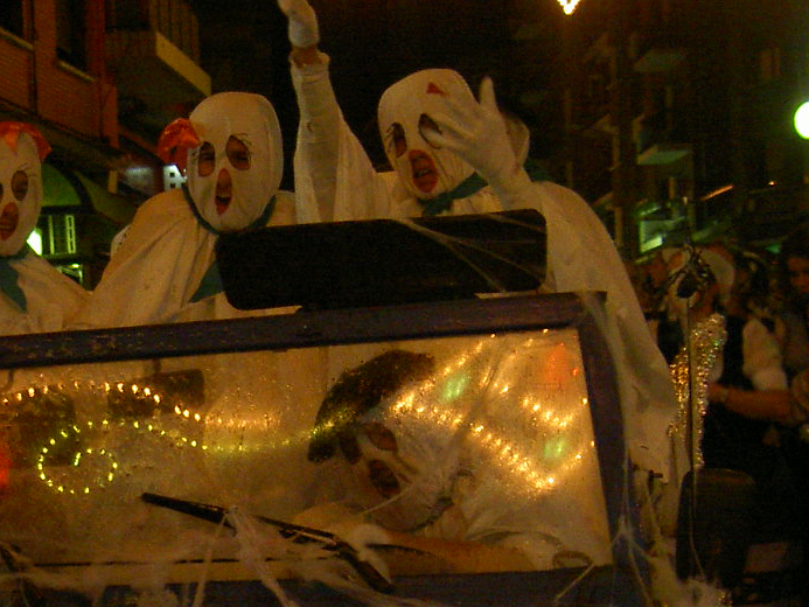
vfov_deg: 16.3
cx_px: 79
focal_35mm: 90
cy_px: 495
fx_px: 2104
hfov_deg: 21.3
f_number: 2.8
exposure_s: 1/59.5
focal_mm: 8
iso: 100
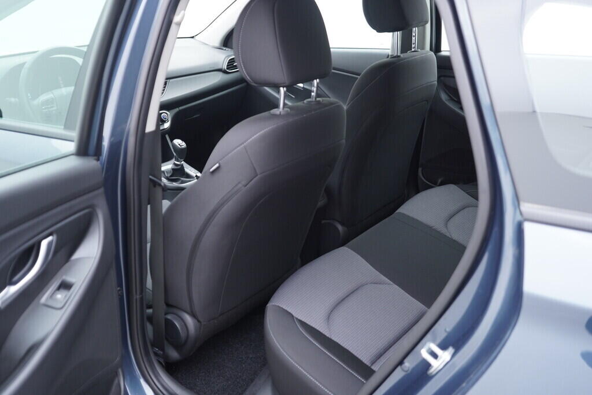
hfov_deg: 53.1
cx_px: 296
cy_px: 198
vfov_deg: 36.9
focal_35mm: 36
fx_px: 592
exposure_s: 1/40
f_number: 2.8
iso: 320
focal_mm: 24
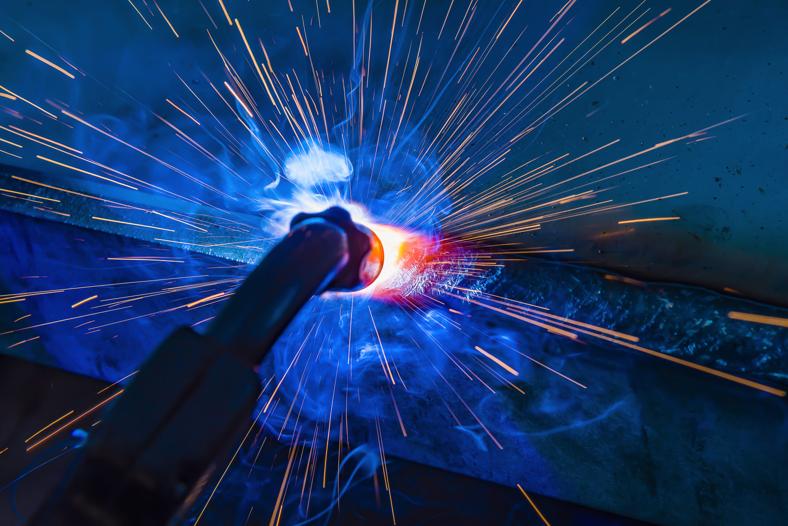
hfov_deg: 17.1
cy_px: 263
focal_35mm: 120
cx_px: 394
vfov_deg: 11.4
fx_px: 2628
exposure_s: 1/80
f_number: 11
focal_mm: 120
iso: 100
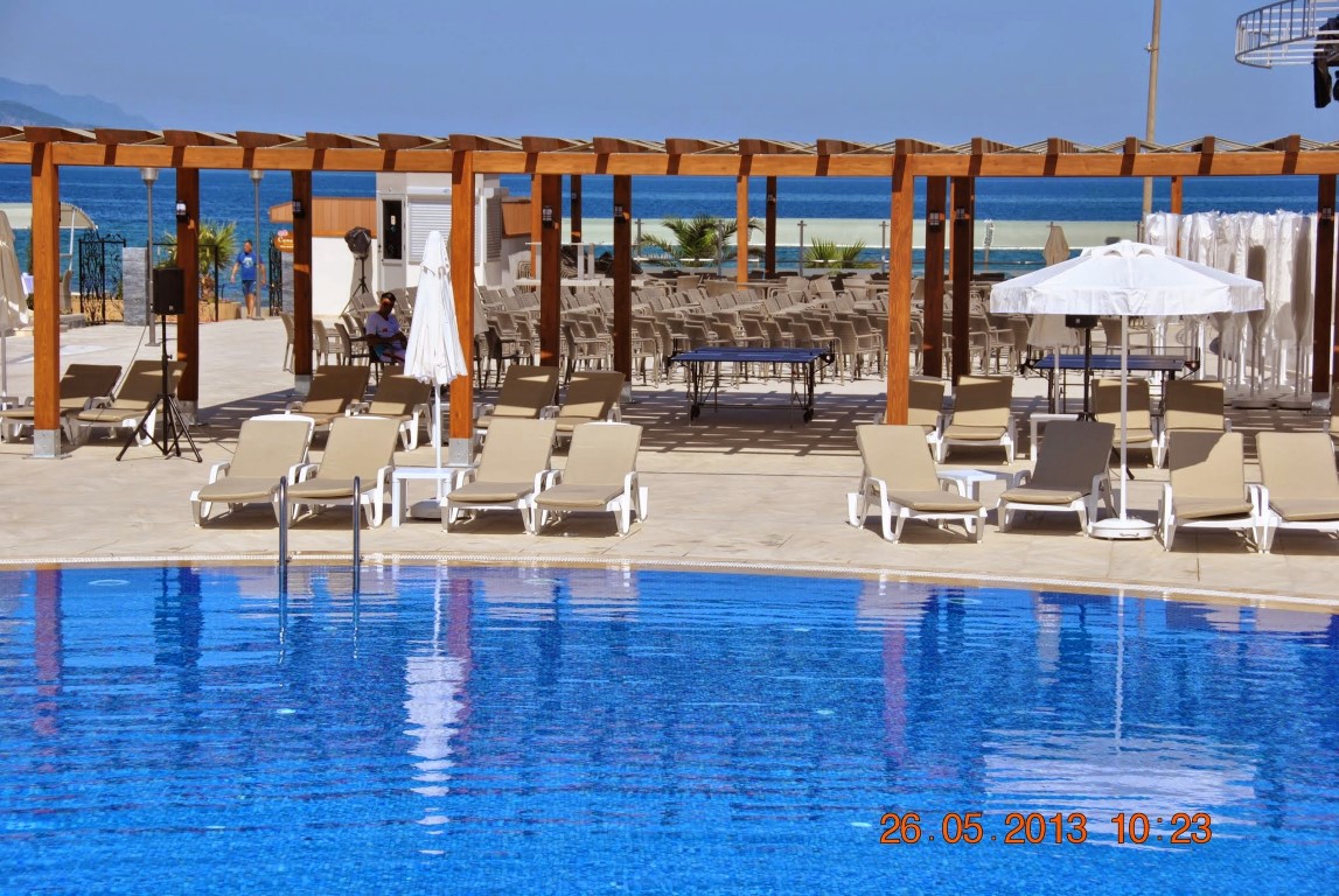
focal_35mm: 90
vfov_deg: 15.2
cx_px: 670
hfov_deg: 22.6
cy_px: 448
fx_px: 3352
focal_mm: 60
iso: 100
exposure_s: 1/800
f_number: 7.1
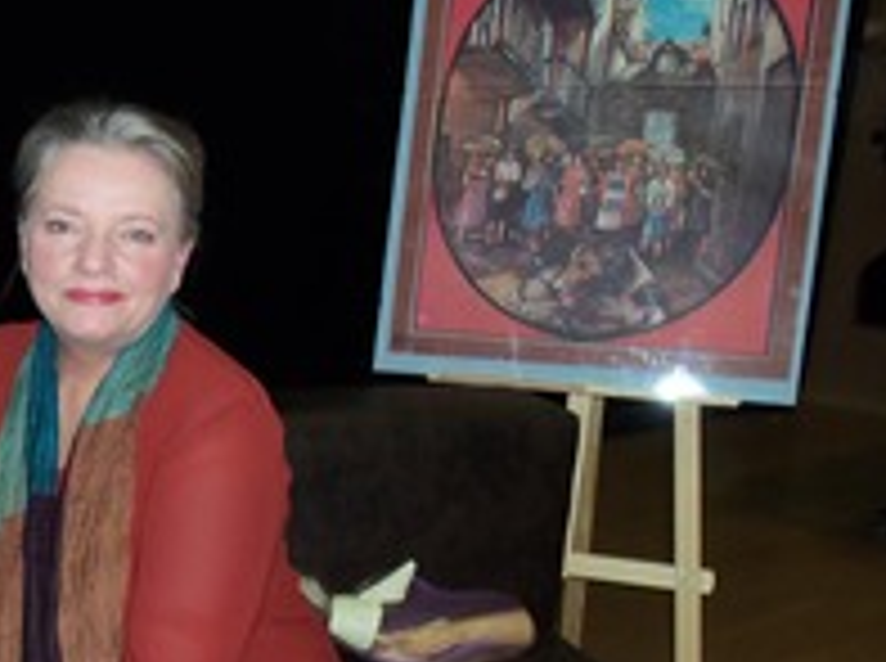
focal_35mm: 59
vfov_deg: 24.4
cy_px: 527
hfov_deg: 31.3
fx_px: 1507
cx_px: 94
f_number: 3.4
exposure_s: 1/30
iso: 100
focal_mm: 5.2
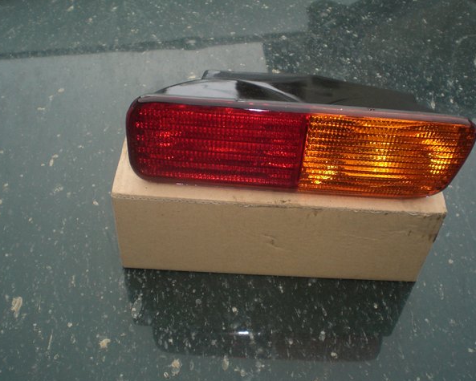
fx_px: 564
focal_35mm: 40
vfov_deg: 37.4
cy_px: 192
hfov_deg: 45.8
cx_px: 246
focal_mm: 6.3
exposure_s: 1/100
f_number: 3.1
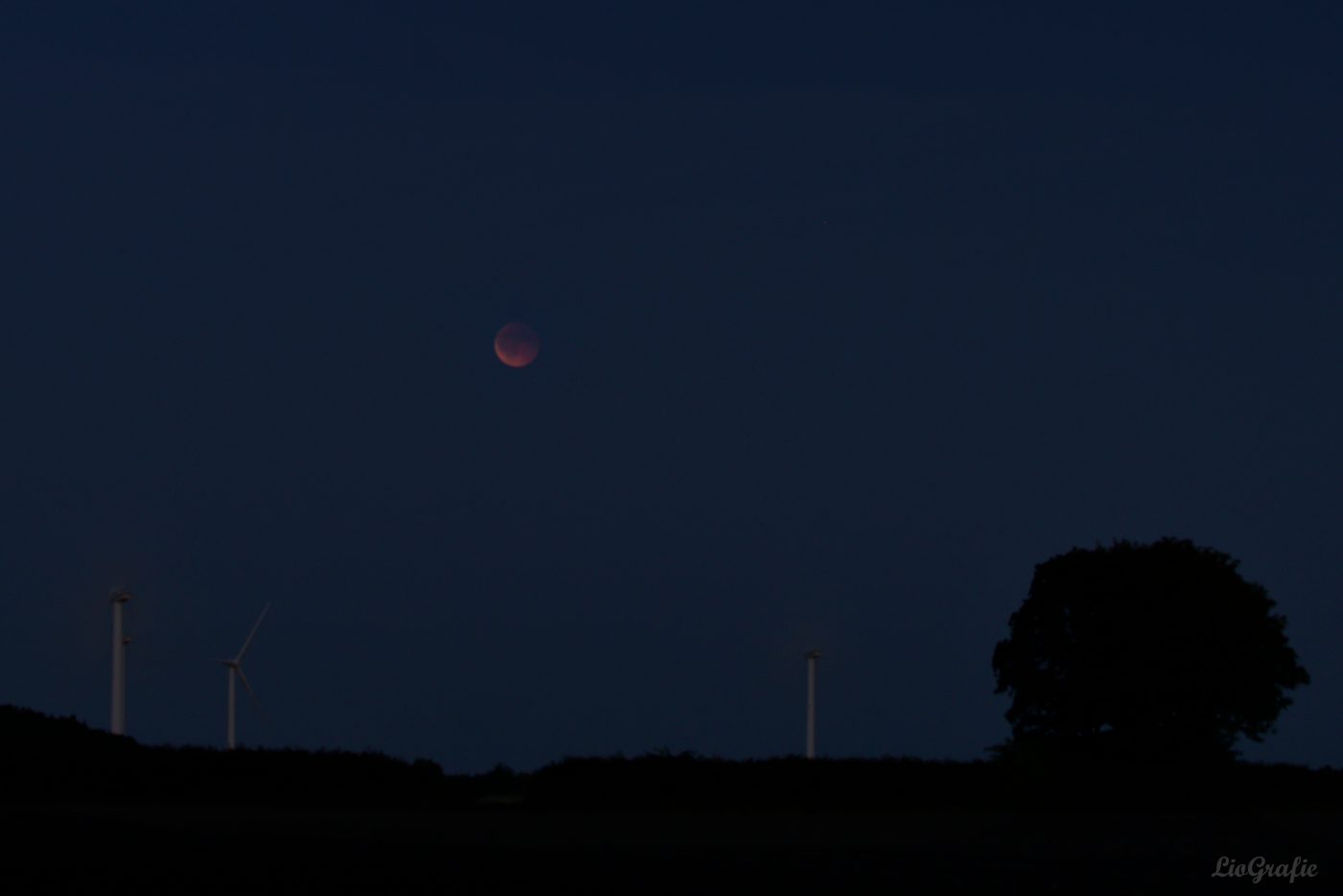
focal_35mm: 70
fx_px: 2612
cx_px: 672
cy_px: 448
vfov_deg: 19.5
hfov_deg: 28.8
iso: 400
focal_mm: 70
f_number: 8
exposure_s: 1/1.67
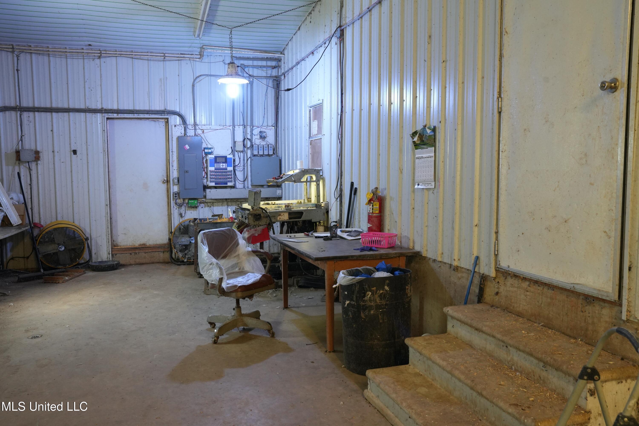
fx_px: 532
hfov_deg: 61.9
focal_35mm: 30
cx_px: 320
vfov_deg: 43.6
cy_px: 213
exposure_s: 1/13
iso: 2000
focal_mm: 30
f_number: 8
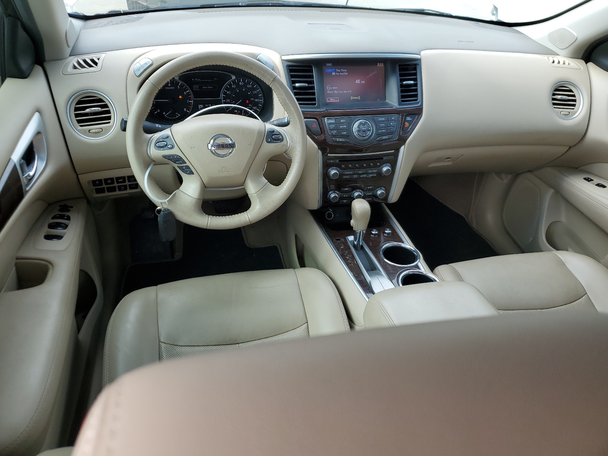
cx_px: 304
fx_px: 457
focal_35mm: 26
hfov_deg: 67.3
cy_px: 228
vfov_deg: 53.1
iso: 50
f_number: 1.5
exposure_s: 1/476
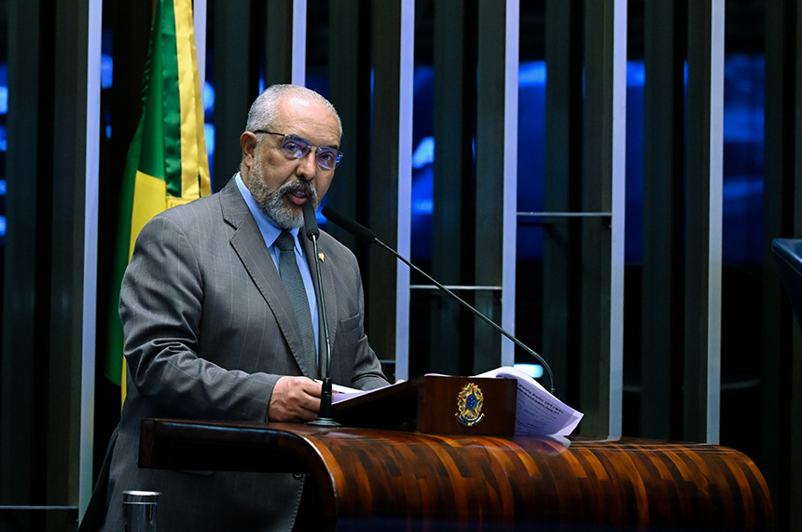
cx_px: 401
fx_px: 3224
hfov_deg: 14.2
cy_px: 266
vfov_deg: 9.4
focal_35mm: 145
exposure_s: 1/160
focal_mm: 145
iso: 5000
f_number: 4
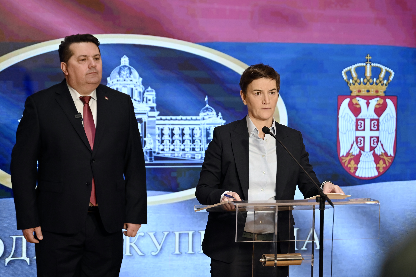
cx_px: 208
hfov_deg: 19.5
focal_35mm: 105
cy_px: 138
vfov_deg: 13.0
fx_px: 1213
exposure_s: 1/250
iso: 1250
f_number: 2.8
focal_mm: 70
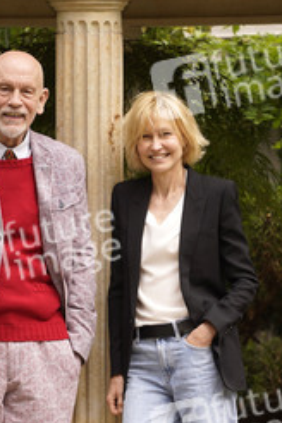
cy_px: 337
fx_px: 3419
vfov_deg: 7.1
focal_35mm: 291
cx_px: 83
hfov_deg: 4.7
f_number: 5.6
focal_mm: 179
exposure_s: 1/160
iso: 100
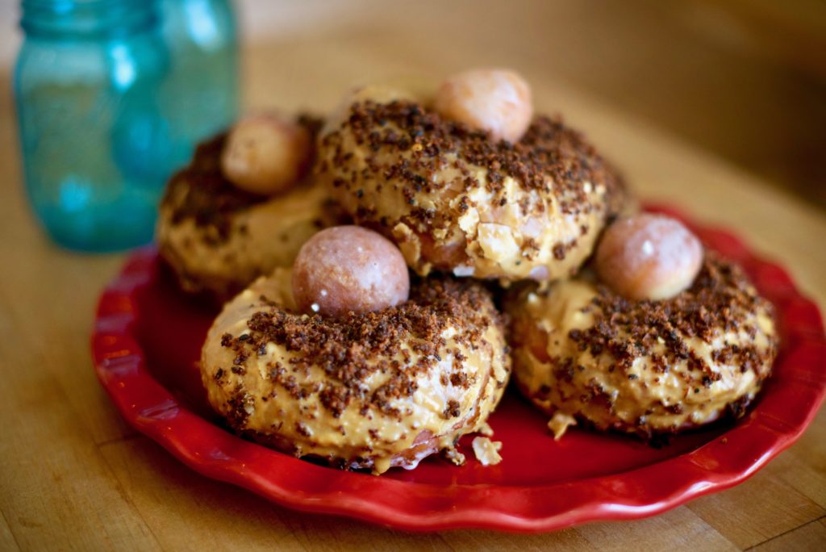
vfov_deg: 27.0
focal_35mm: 50
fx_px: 1148
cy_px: 276
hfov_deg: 39.6
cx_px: 413
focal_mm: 50
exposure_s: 1/640
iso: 800
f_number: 2
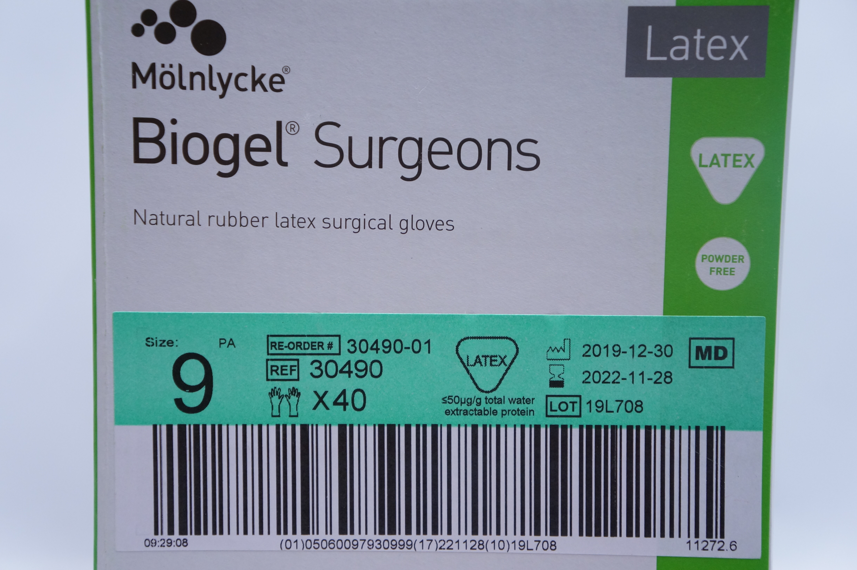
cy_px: 285
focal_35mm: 62
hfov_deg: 32.7
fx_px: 1462
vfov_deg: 22.0
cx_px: 428
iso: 800
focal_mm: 41
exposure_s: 1/100
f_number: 4.5
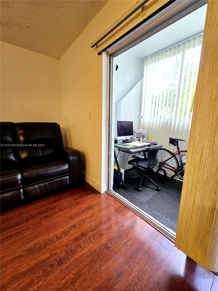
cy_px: 146
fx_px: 109
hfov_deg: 89.9
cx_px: 109
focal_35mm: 13
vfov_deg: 106.2
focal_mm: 2.2
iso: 160
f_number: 2.2
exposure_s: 1/60.2
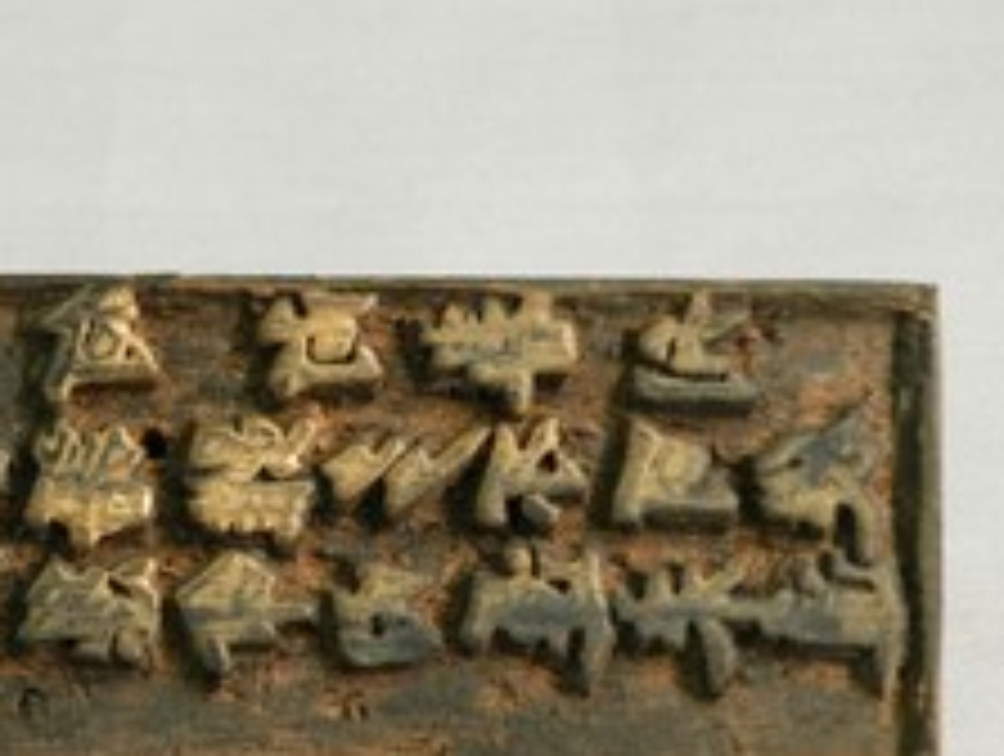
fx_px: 6711
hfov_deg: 8.4
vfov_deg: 6.4
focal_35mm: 231
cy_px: 506
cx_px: -333
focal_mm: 56
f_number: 7.1
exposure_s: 1/15
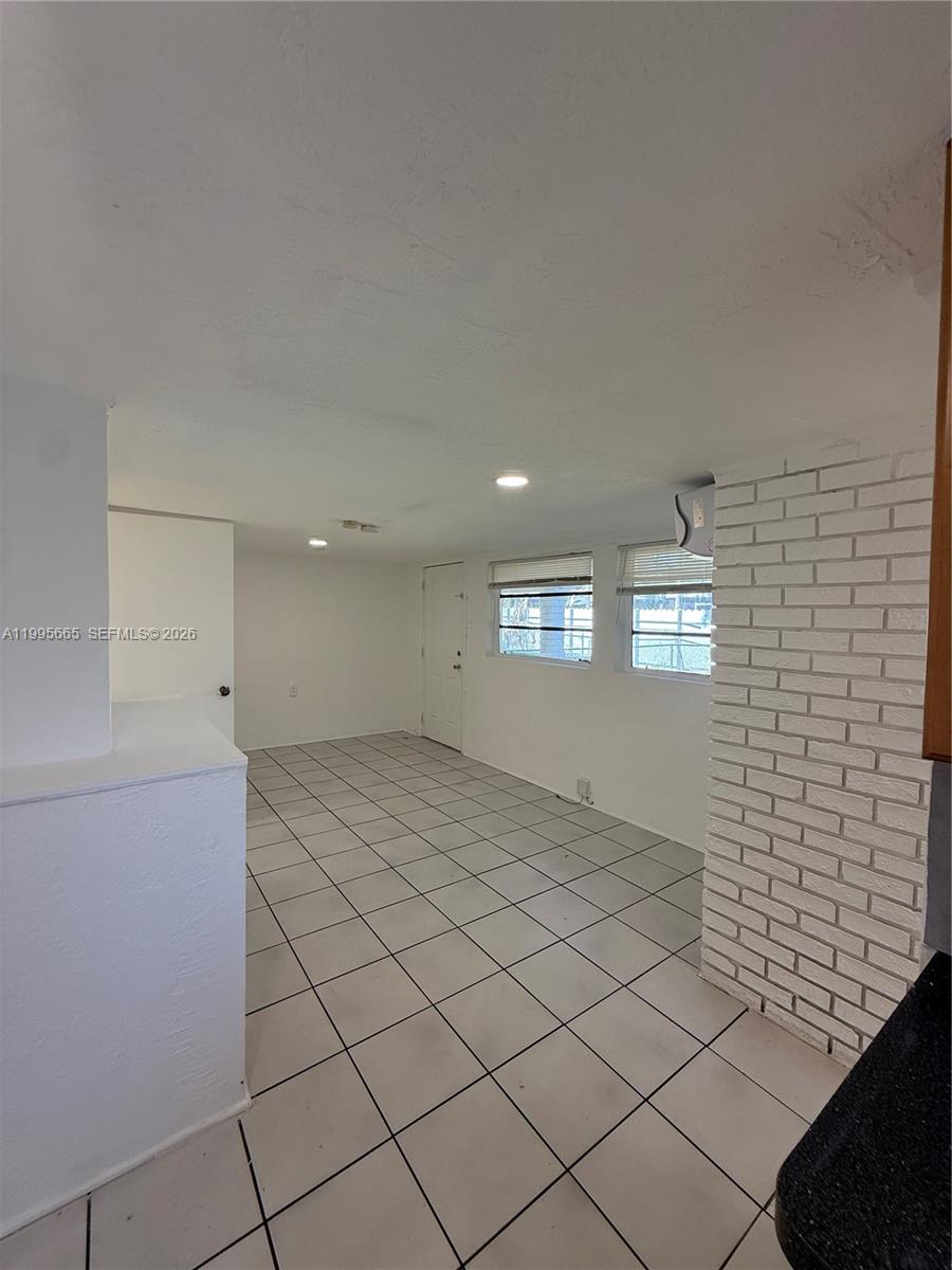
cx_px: 476
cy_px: 635
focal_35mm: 14
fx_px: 513
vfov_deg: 102.1
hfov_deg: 85.7
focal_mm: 2.22
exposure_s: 1/120
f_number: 2.2
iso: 80
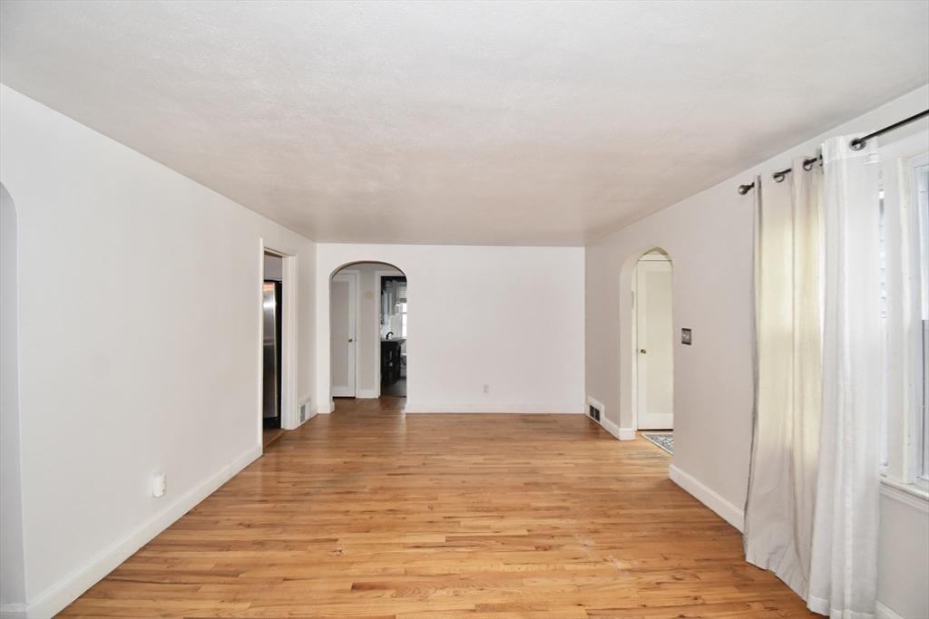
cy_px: 310
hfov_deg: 100.4
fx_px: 387
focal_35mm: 15
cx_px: 464
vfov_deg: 77.3
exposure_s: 1/160
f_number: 4.5
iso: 800
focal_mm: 10
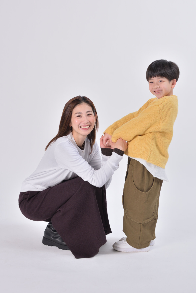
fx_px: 530
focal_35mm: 65
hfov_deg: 20.9
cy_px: 126
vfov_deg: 30.9
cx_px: 107
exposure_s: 1/160
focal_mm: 52
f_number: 8
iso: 200
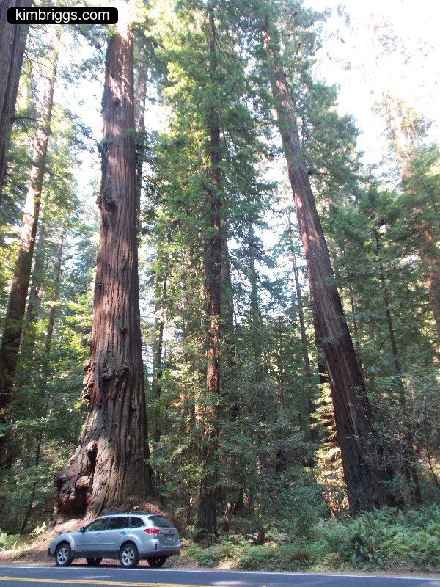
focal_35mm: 26
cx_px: 220
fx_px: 441
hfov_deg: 53.1
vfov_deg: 67.3
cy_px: 294
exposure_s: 1/25
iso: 200
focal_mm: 4.6
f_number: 3.2
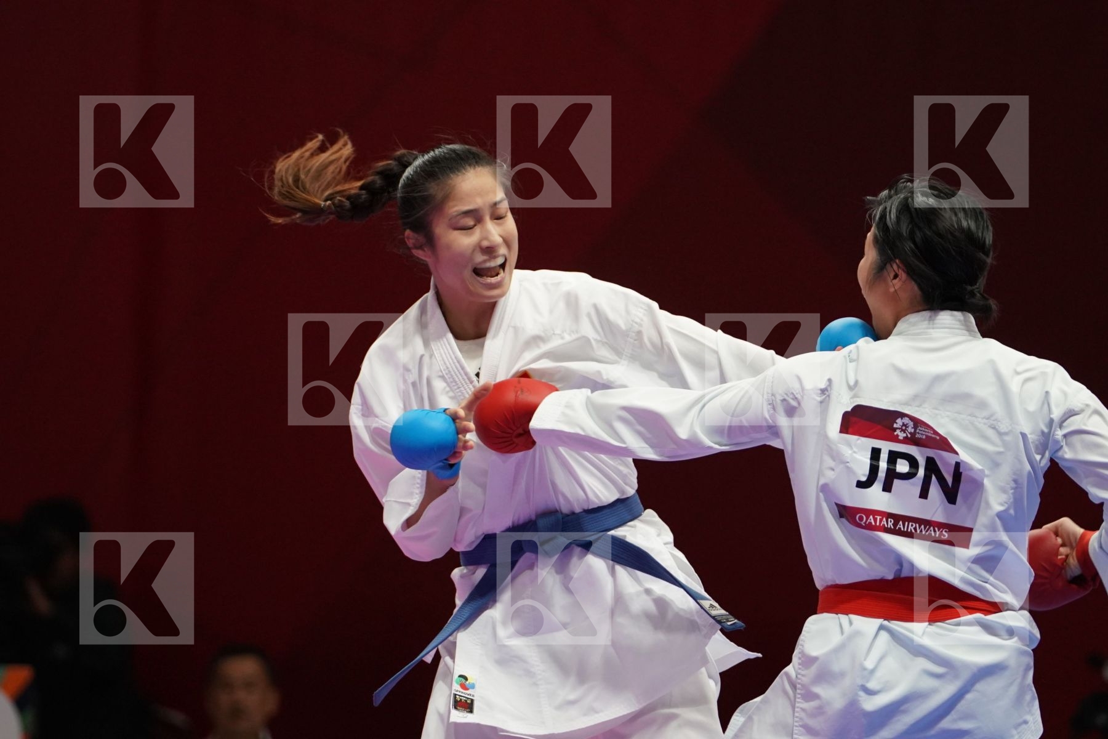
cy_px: 370
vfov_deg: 4.0
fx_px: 10648
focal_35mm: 346
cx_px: 554
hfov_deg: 6.0
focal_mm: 231
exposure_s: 1/1000
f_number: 4
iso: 2500
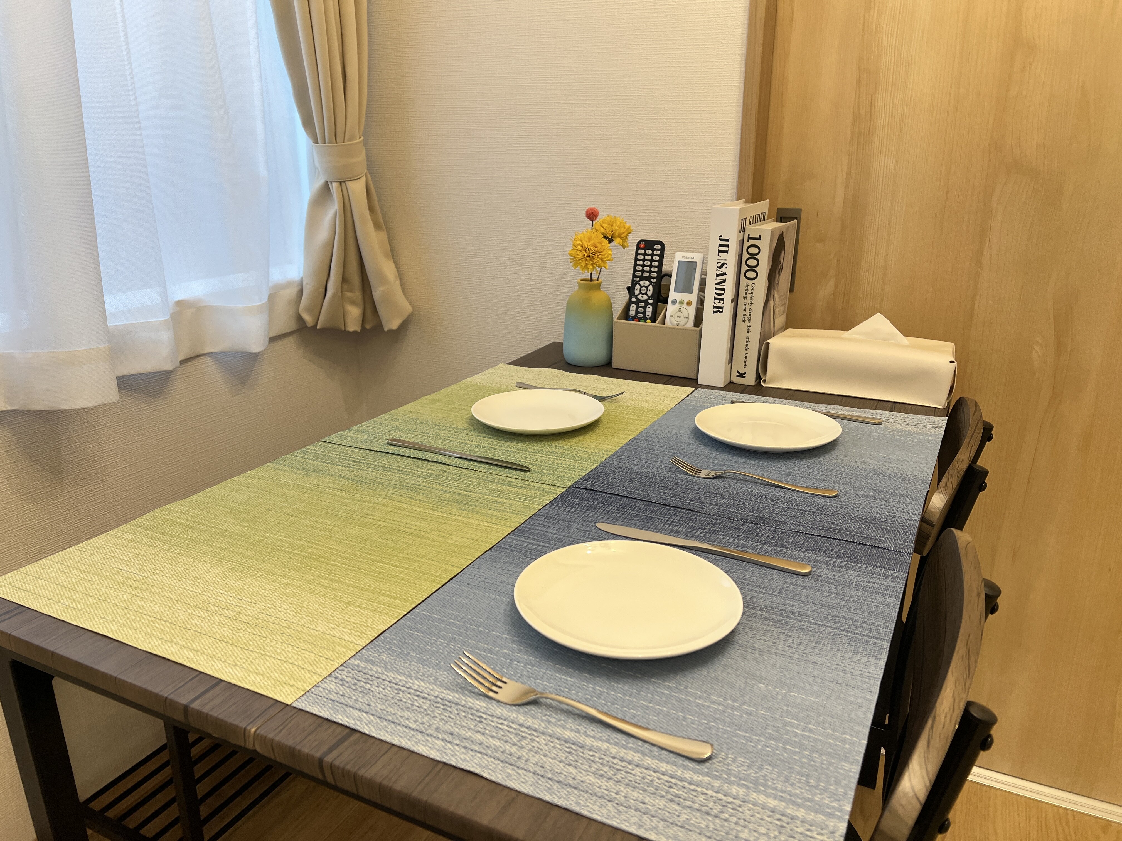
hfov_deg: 67.3
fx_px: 843
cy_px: 420
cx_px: 561
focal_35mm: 26
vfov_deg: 53.1
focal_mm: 5.7
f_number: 1.5
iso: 50
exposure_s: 1/100
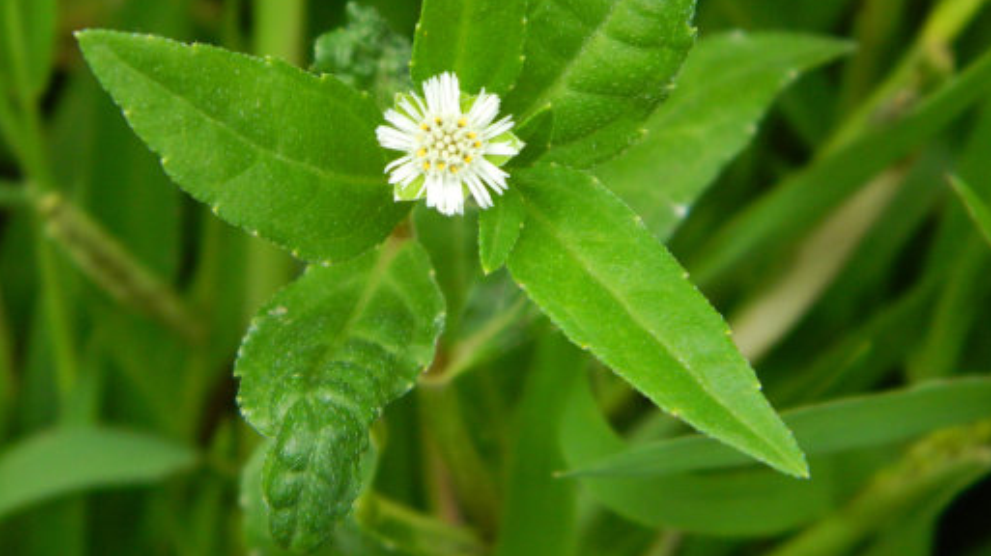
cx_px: 462
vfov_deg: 9.0
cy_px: 186
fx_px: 3520
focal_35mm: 134
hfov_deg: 16.0
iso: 220
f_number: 4.5
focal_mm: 18.6
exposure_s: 1/60
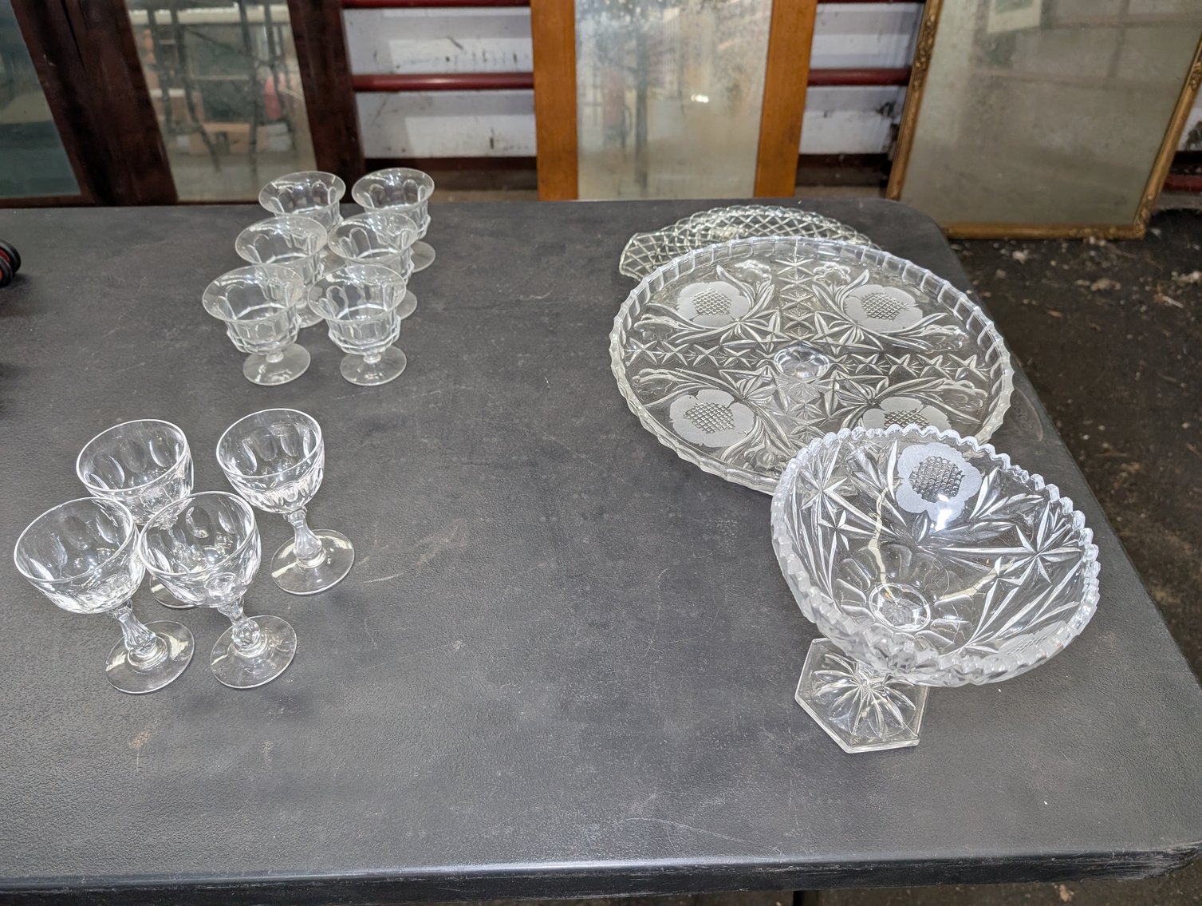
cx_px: 601
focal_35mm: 24
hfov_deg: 71.5
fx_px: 835
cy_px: 453
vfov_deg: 56.9
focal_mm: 6.9
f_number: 1.68
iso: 597
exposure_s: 1/134
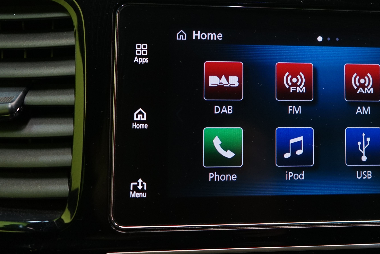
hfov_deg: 32.4
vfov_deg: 22.5
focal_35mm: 60
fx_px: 633
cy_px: 71
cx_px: 310
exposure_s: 1/30
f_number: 4
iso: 800
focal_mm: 34
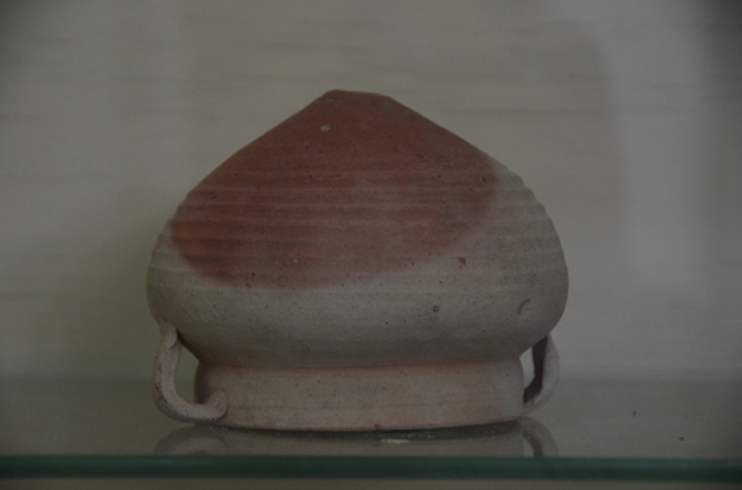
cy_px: 245
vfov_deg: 9.6
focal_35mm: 142
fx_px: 2930
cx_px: 371
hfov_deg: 14.4
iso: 1250
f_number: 5.3
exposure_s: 1/100
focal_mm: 95
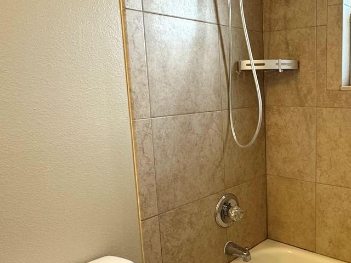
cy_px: 144
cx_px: 276
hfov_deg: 49.8
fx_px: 355
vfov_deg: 40.7
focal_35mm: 35
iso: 125
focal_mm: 2.22
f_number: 2.2
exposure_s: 1/120
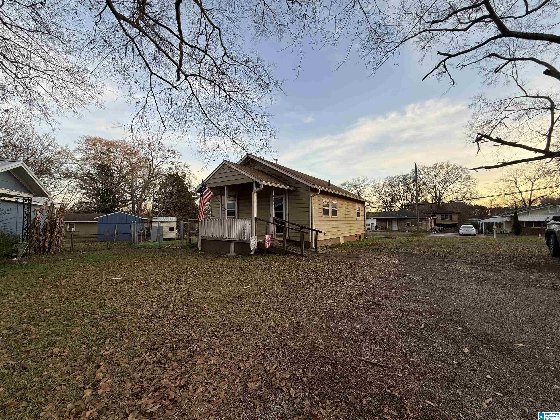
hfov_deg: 102.1
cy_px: 210
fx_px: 226
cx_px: 280
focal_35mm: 14
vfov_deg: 85.7
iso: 50
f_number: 2.2
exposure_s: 1/152
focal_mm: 2.22
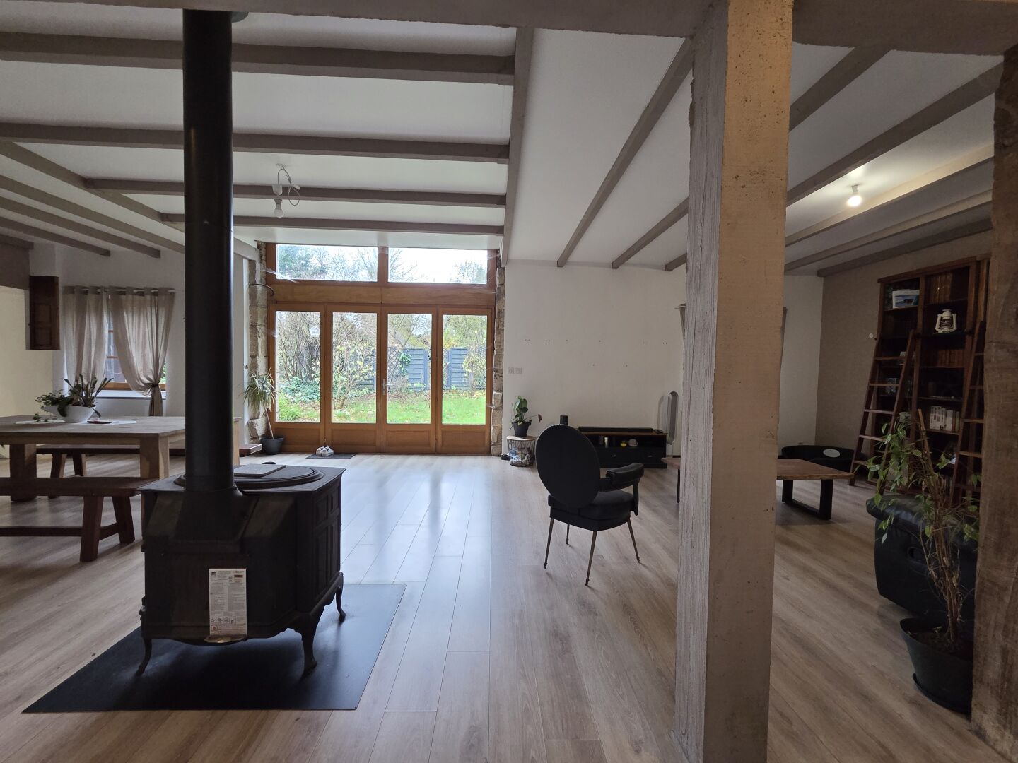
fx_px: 382
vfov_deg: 89.9
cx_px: 509
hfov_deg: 106.2
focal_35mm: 13
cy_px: 382
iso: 400
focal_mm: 2.2
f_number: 2.2
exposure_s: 1/50
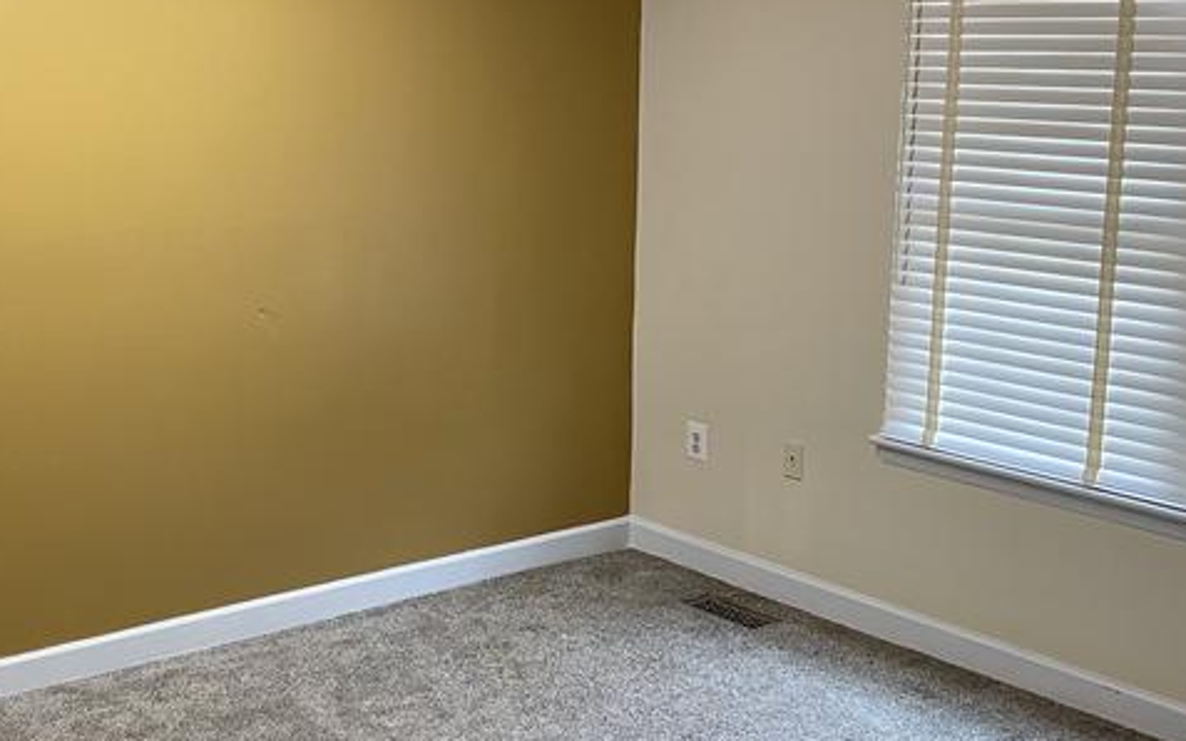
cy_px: 295
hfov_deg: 38.2
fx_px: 1681
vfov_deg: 24.8
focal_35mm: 52
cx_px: 348
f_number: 1.6
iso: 80
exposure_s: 1/60
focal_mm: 4.2
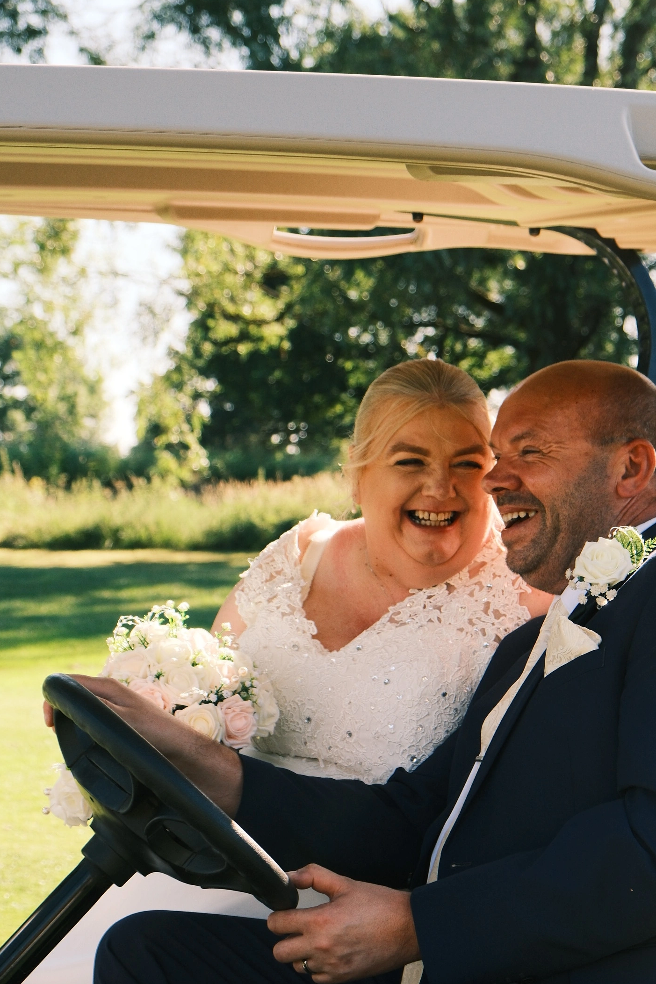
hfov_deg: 16.4
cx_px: 433
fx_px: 2269
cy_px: 655
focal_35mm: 83
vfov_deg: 24.4
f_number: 4.5
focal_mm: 37.4
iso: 640
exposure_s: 1/600
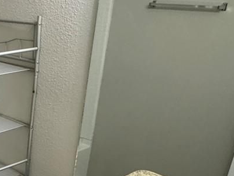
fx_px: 379
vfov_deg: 25.4
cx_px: -44
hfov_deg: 29.7
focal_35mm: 56
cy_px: 154
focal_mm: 2.22
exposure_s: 1/60
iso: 500
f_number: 2.2
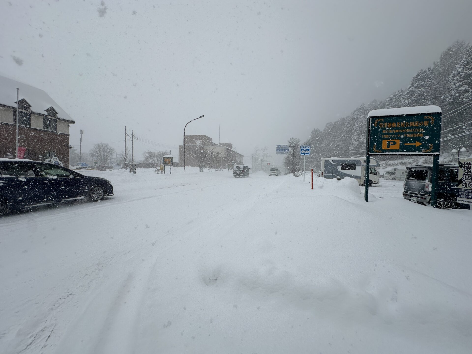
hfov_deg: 102.1
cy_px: 177
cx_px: 236
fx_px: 191
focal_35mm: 14
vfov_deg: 85.7
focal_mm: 2.22
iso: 50
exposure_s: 1/1618
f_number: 2.2
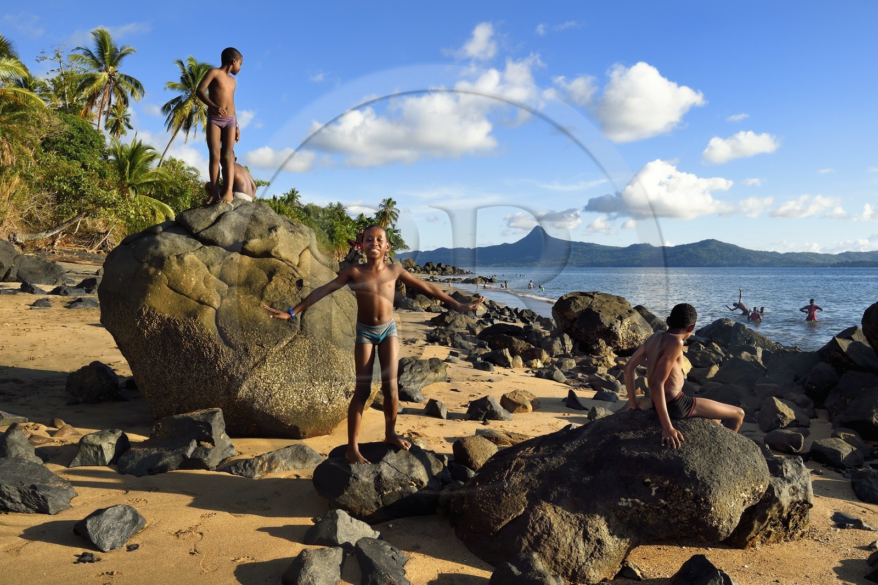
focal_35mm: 28
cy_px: 292
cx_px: 439
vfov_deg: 46.4
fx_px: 683
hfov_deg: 65.5
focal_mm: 28
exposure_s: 1/320
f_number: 10
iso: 200
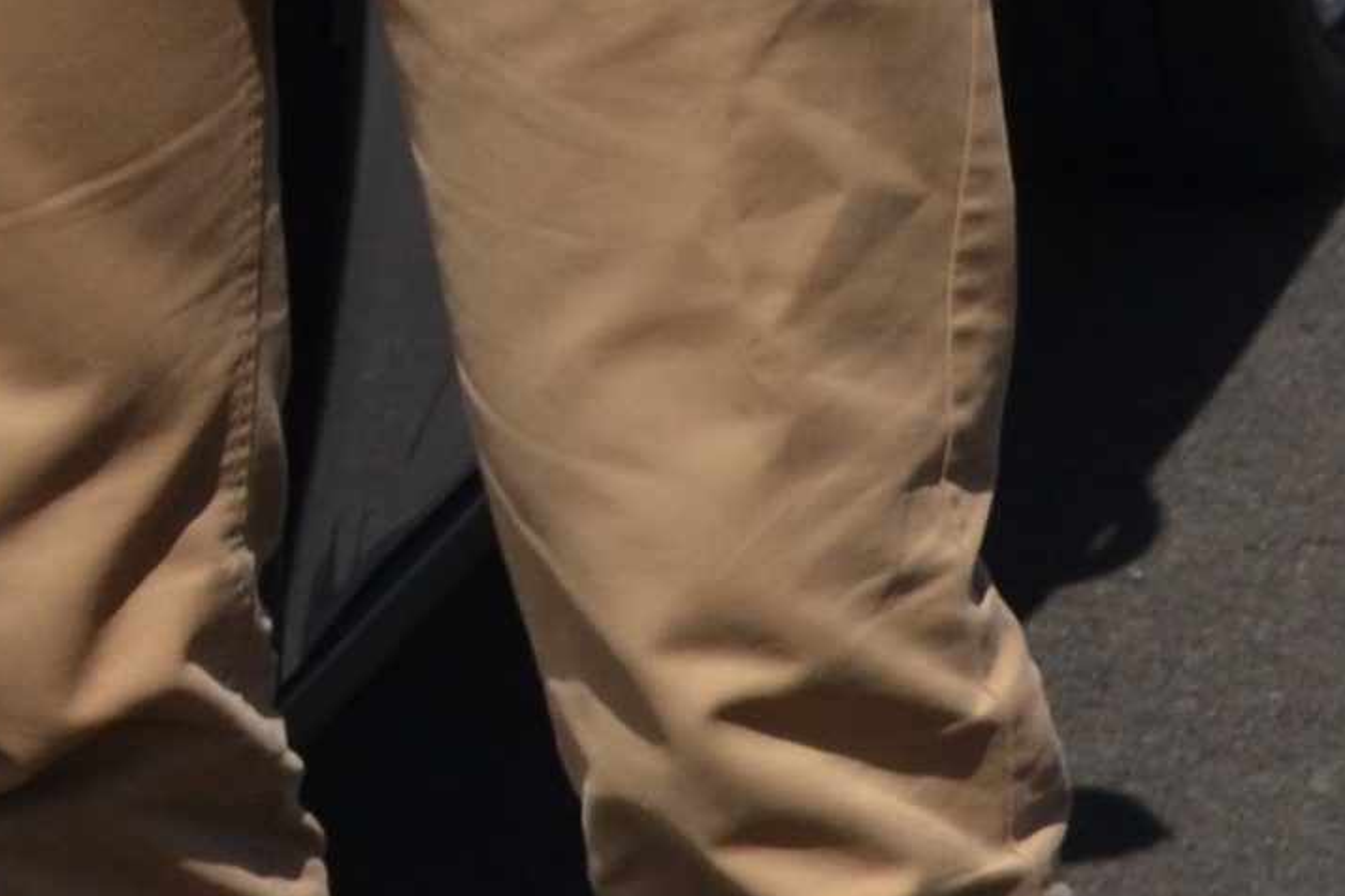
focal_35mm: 329
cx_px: -2434
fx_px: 12291
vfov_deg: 4.0
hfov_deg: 5.9
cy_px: -1754
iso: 100
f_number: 9
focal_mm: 34
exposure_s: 1/320
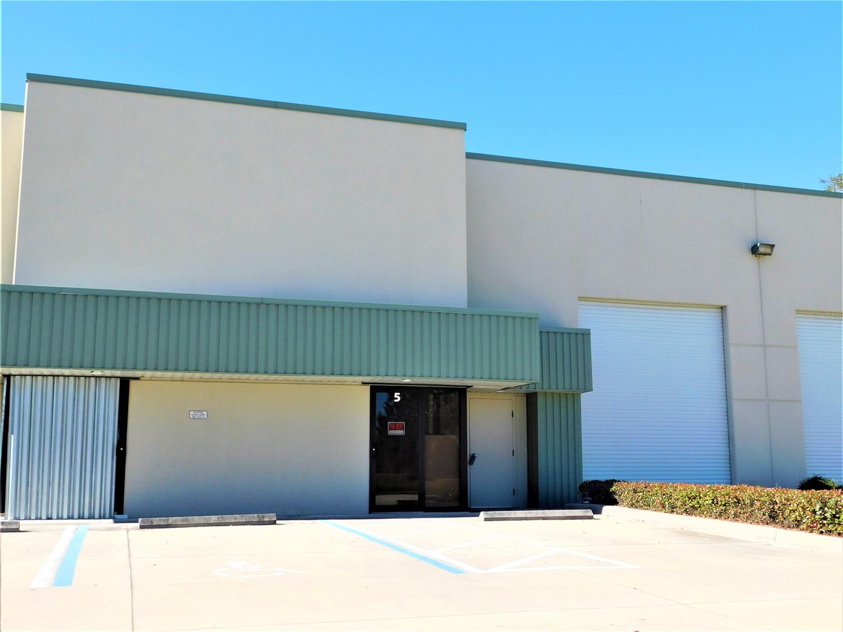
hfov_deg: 51.4
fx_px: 876
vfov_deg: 39.6
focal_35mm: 36
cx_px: 422
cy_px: 316
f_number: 3.5
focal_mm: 6.3
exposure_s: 1/800
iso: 125
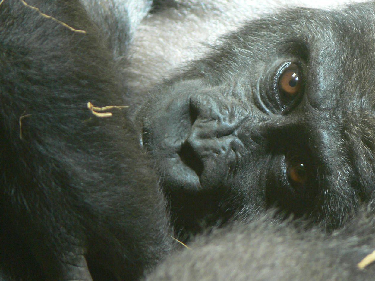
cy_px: 116
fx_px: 5850
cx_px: 239
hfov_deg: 3.7
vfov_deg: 2.8
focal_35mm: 540
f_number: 3.7
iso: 200
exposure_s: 1/20
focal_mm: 88.8
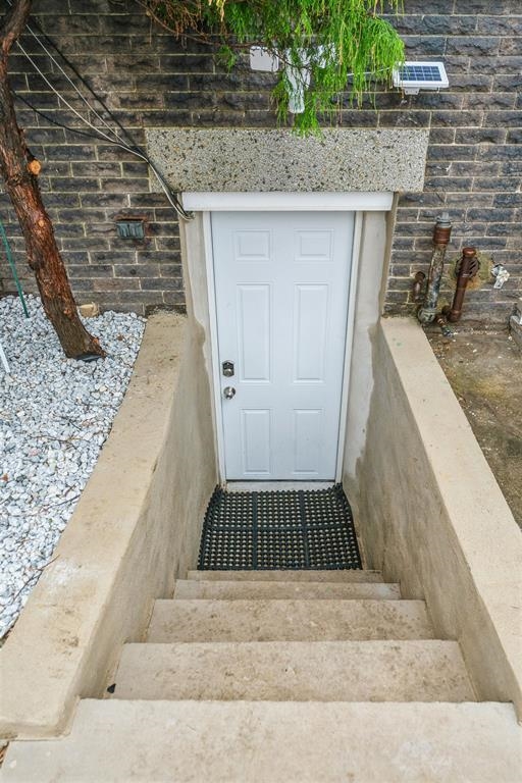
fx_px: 522
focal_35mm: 24
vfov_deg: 73.7
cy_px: 392
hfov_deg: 53.1
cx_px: 261
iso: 200
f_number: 5.6
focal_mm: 24
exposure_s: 1/60
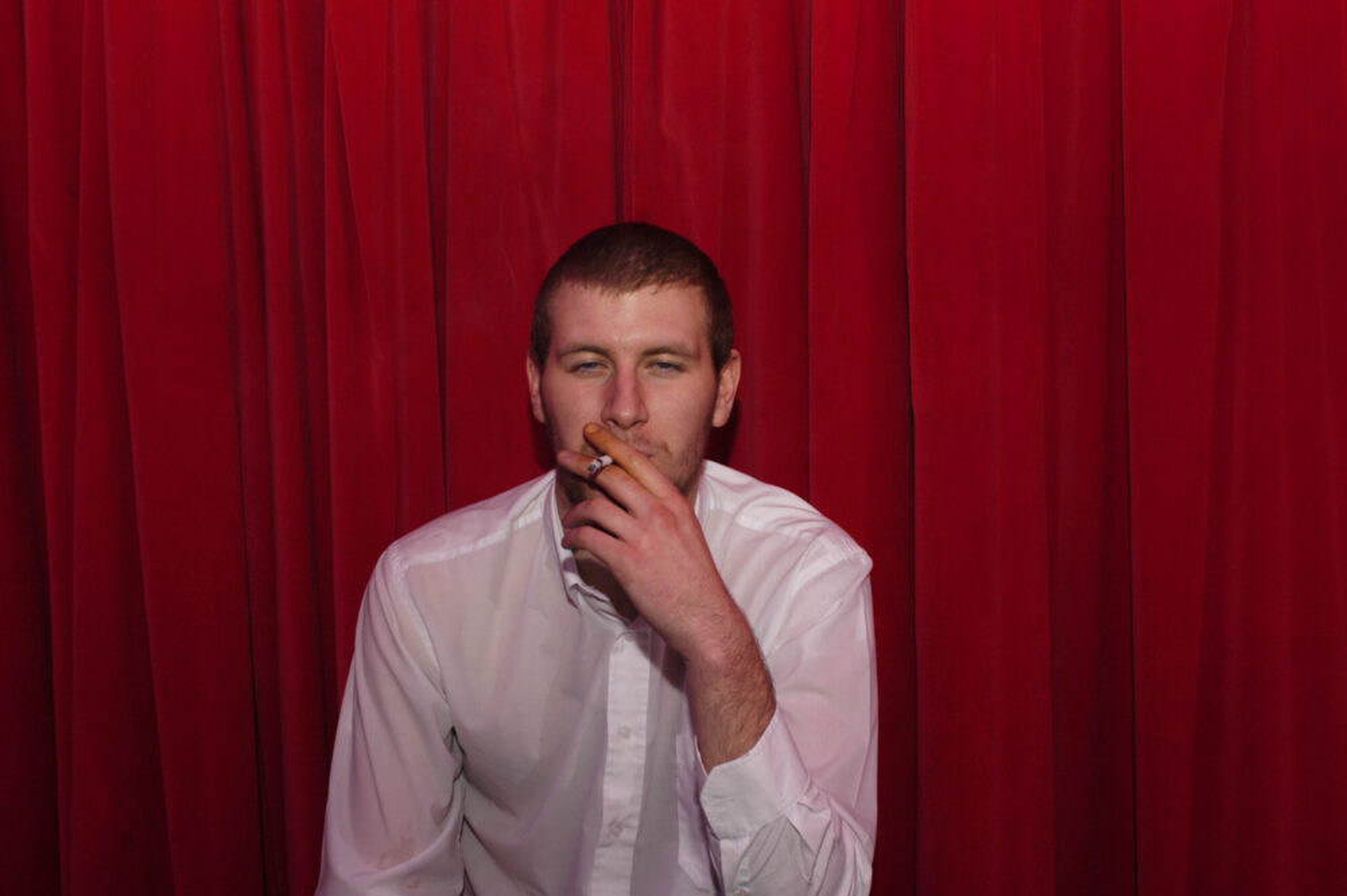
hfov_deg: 46.4
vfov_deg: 31.8
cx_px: 674
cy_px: 448
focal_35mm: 42
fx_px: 1570
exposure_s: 1/60
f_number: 5
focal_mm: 28
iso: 200
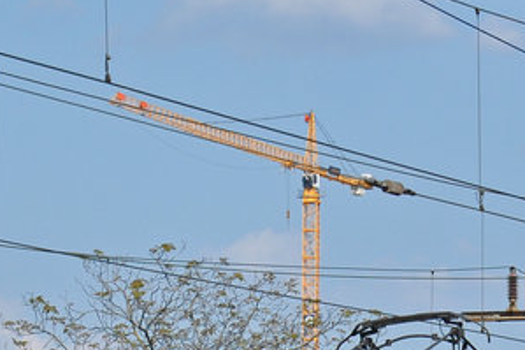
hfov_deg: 4.9
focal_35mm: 421
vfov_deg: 3.3
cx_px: 500
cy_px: 485
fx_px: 6136
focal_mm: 70
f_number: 6.3
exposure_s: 1/1000
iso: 200
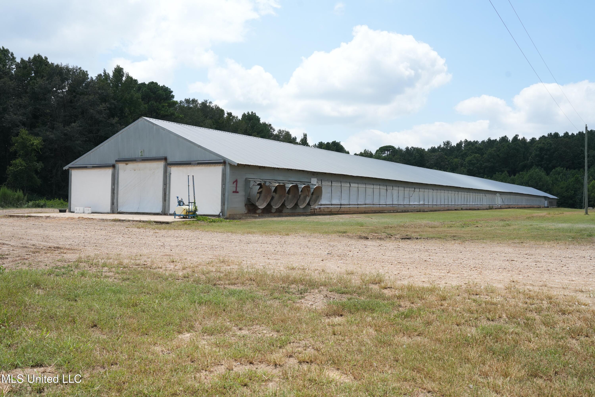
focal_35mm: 34
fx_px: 562
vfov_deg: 38.9
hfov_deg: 55.8
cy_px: 198
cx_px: 298
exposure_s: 1/640
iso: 320
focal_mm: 34
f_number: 8
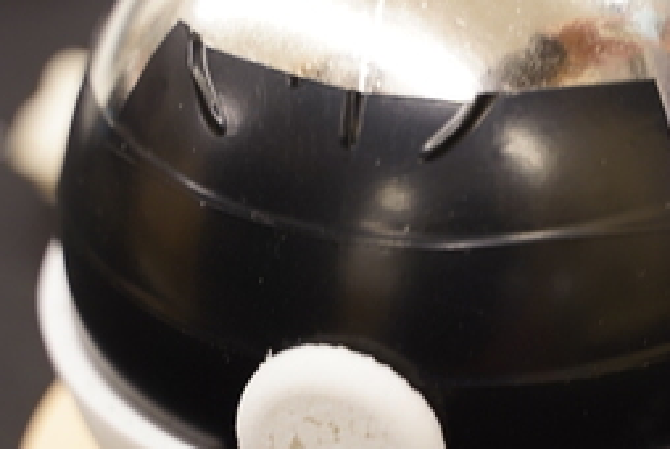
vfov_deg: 7.5
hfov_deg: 11.2
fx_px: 3428
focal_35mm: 184
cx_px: 433
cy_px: 341
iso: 400
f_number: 2.8
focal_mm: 52
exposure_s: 1/25
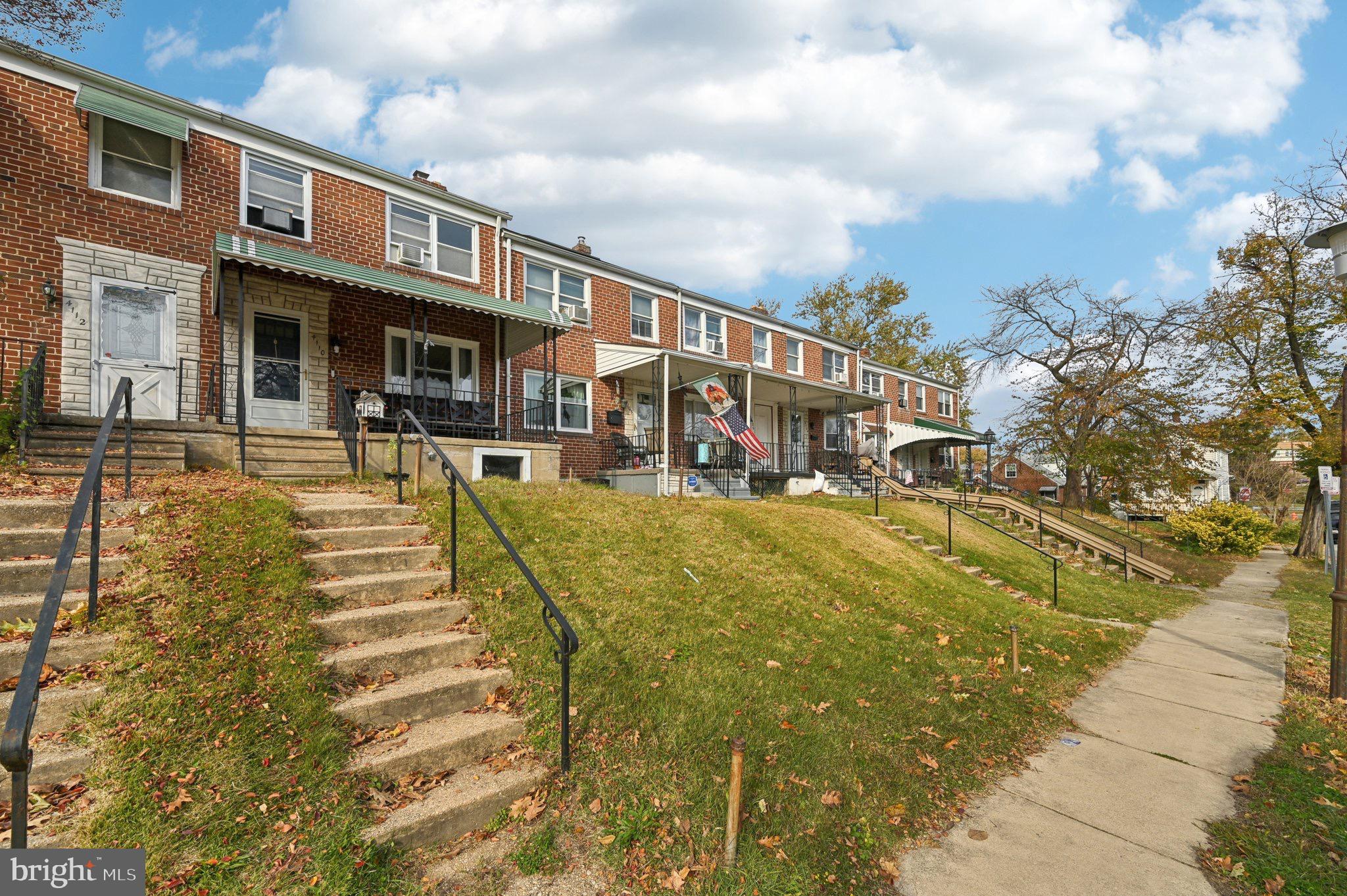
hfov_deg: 104.3
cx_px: 674
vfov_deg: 81.1
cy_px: 448
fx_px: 523
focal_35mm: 14
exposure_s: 1/250
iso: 100
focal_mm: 14
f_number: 8
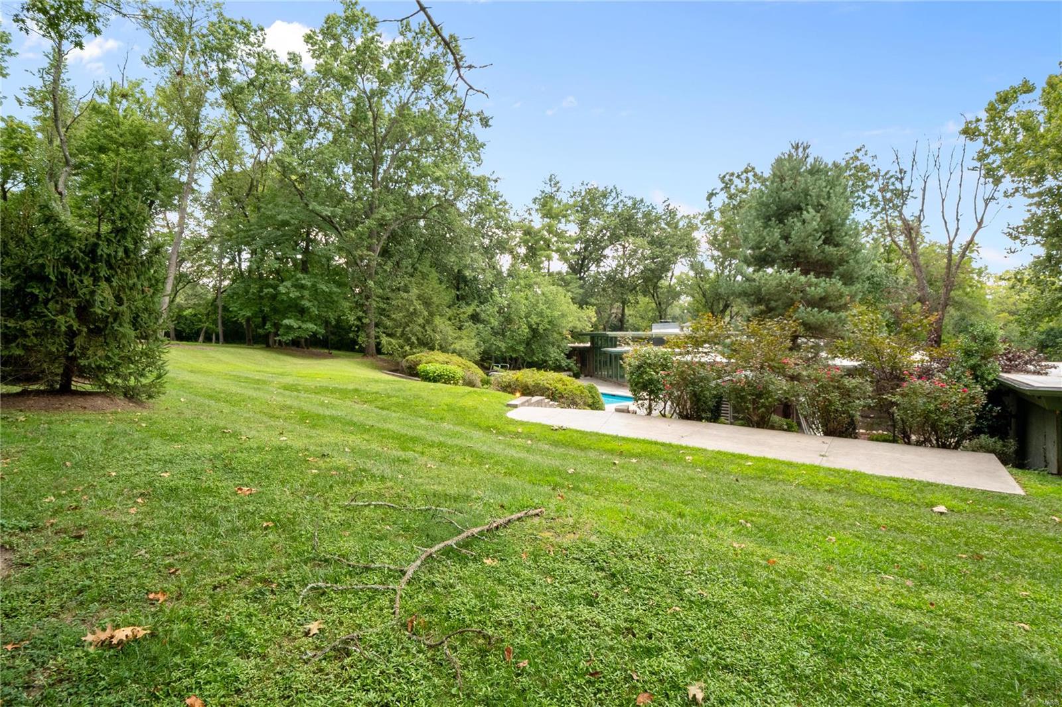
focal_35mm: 16
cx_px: 531
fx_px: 472
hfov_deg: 96.7
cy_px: 354
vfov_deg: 73.7
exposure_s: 1/20
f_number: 10
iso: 400
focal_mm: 8
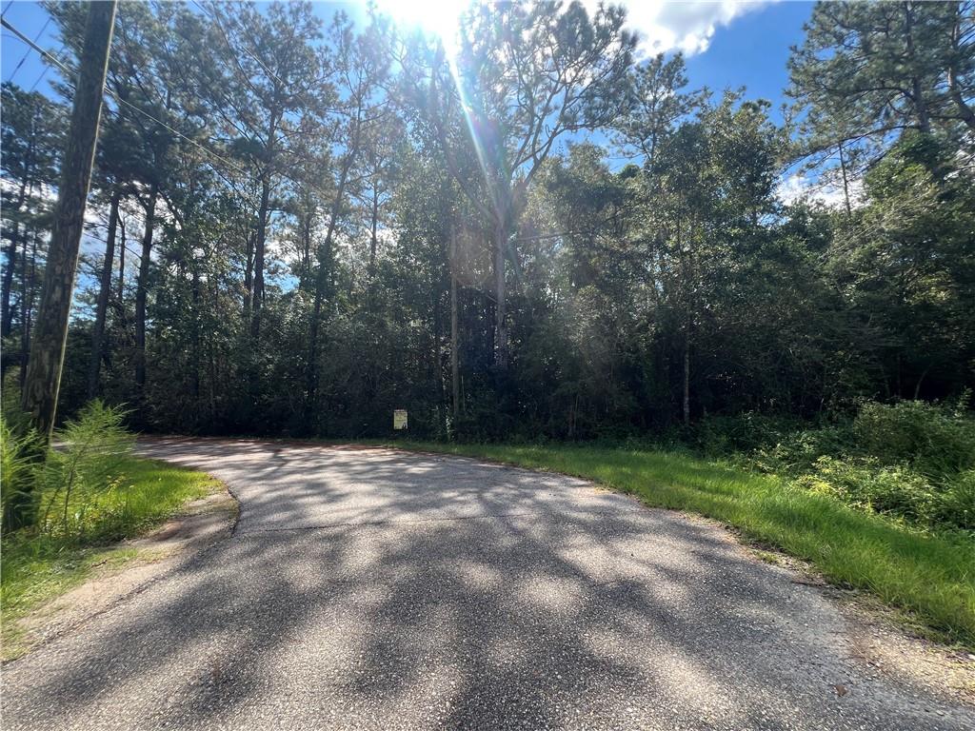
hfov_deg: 106.2
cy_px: 366
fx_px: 366
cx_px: 488
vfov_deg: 89.9
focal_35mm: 13
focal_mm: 1.57
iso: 32
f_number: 1.8
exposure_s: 1/413
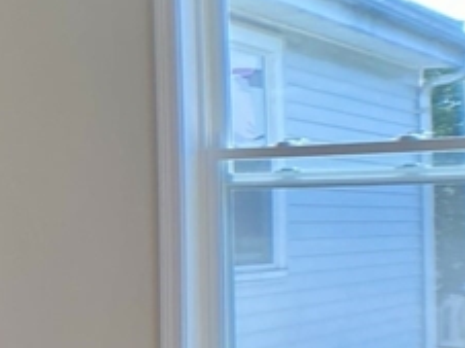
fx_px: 1583
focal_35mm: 118
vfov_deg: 12.5
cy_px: 177
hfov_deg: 14.7
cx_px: -366
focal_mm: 4.25
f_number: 1.8
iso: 32
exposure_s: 1/179
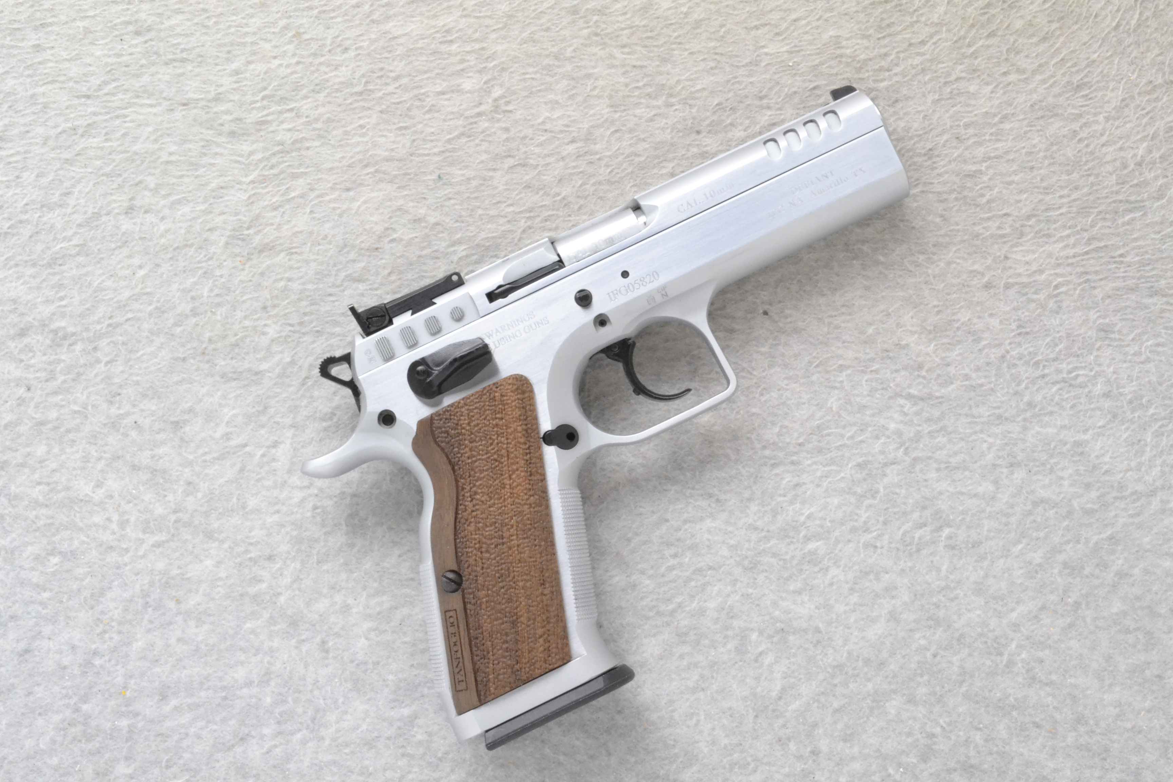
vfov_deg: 23.8
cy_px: 391
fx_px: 1857
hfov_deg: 35.1
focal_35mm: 57
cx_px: 586
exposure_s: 1/60
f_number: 20
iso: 3200
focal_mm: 38
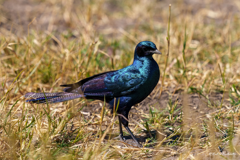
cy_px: 80
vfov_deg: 2.5
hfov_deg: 3.7
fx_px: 3733
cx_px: 120
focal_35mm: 560
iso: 100
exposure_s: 1/800
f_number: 5.6
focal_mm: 560
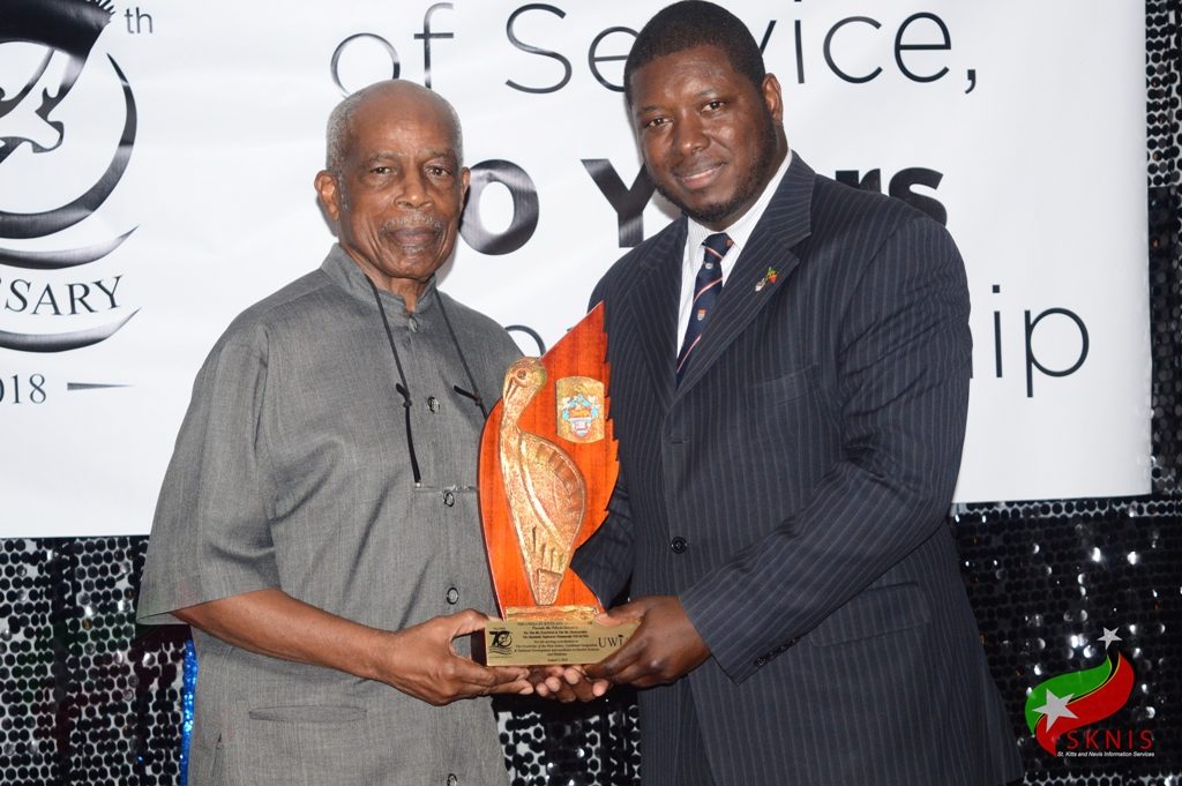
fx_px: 2707
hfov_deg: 24.6
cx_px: 591
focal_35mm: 82
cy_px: 393
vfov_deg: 16.5
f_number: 5.6
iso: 800
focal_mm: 55
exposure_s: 1/200
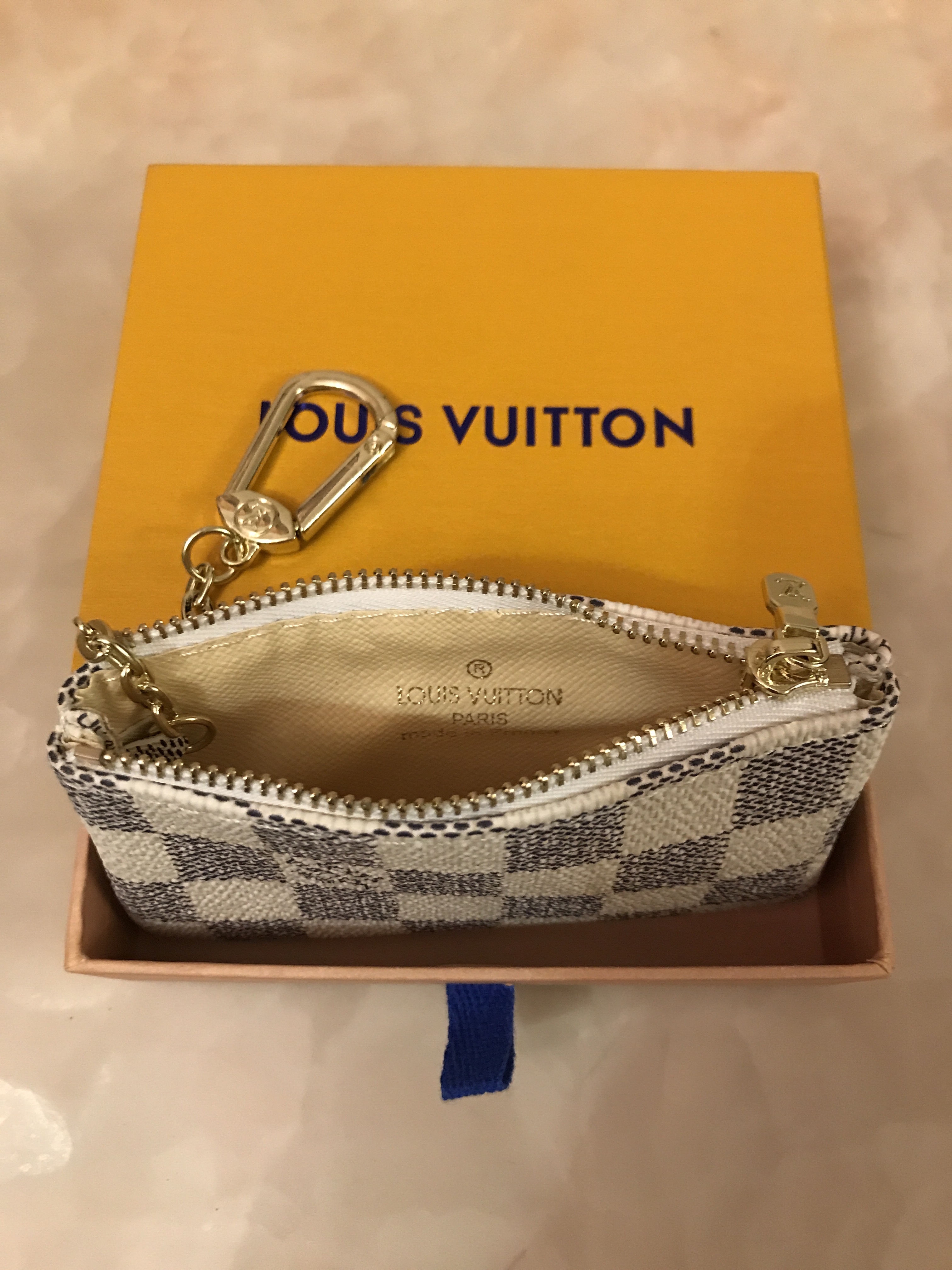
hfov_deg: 49.7
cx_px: 476
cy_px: 635
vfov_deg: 63.4
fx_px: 1027
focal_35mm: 28
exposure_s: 1/17
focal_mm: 3.99
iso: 100
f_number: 1.8
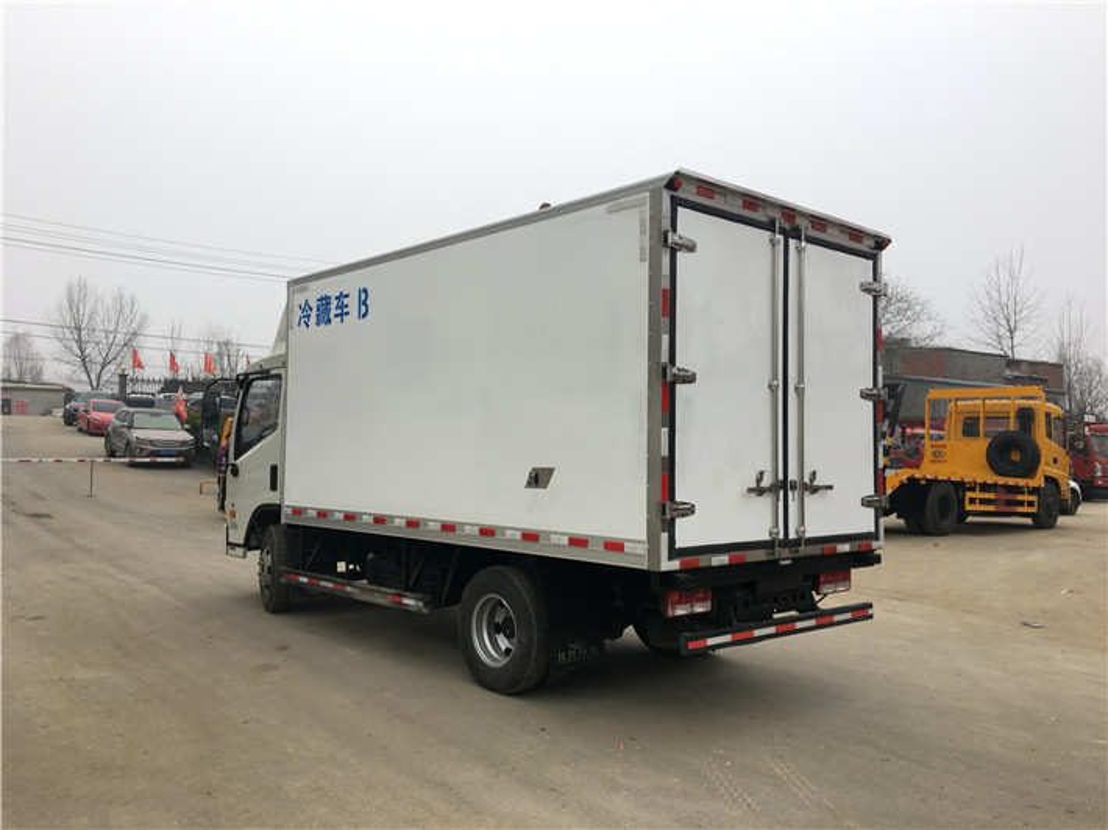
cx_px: 554
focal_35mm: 29
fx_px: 928
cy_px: 415
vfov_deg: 48.2
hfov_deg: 61.7
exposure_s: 1/100
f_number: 2.2
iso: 25
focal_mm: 4.15
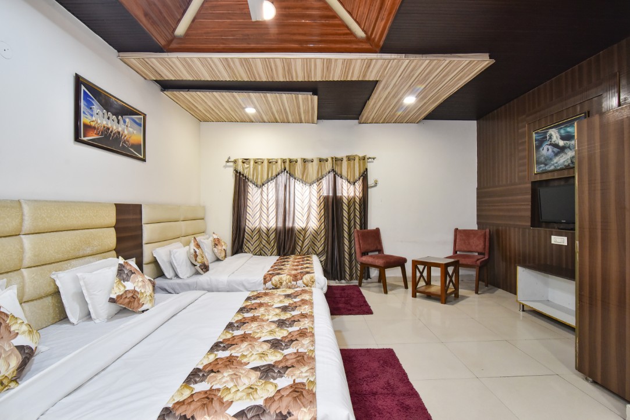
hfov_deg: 93.3
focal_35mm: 17
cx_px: 315
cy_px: 210
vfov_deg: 70.5
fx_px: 298
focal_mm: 17
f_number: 7.1
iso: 2000
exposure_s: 1/50
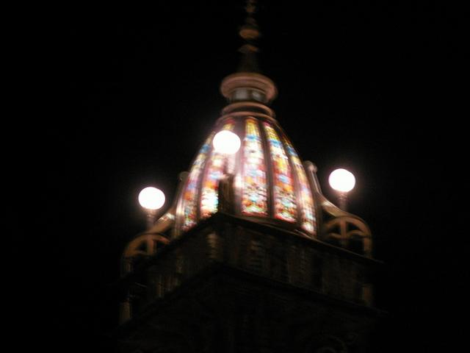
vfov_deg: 7.7
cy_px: 176
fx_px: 2634
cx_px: 235
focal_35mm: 194
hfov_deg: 10.2
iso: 160
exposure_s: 1
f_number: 4
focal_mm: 31.83
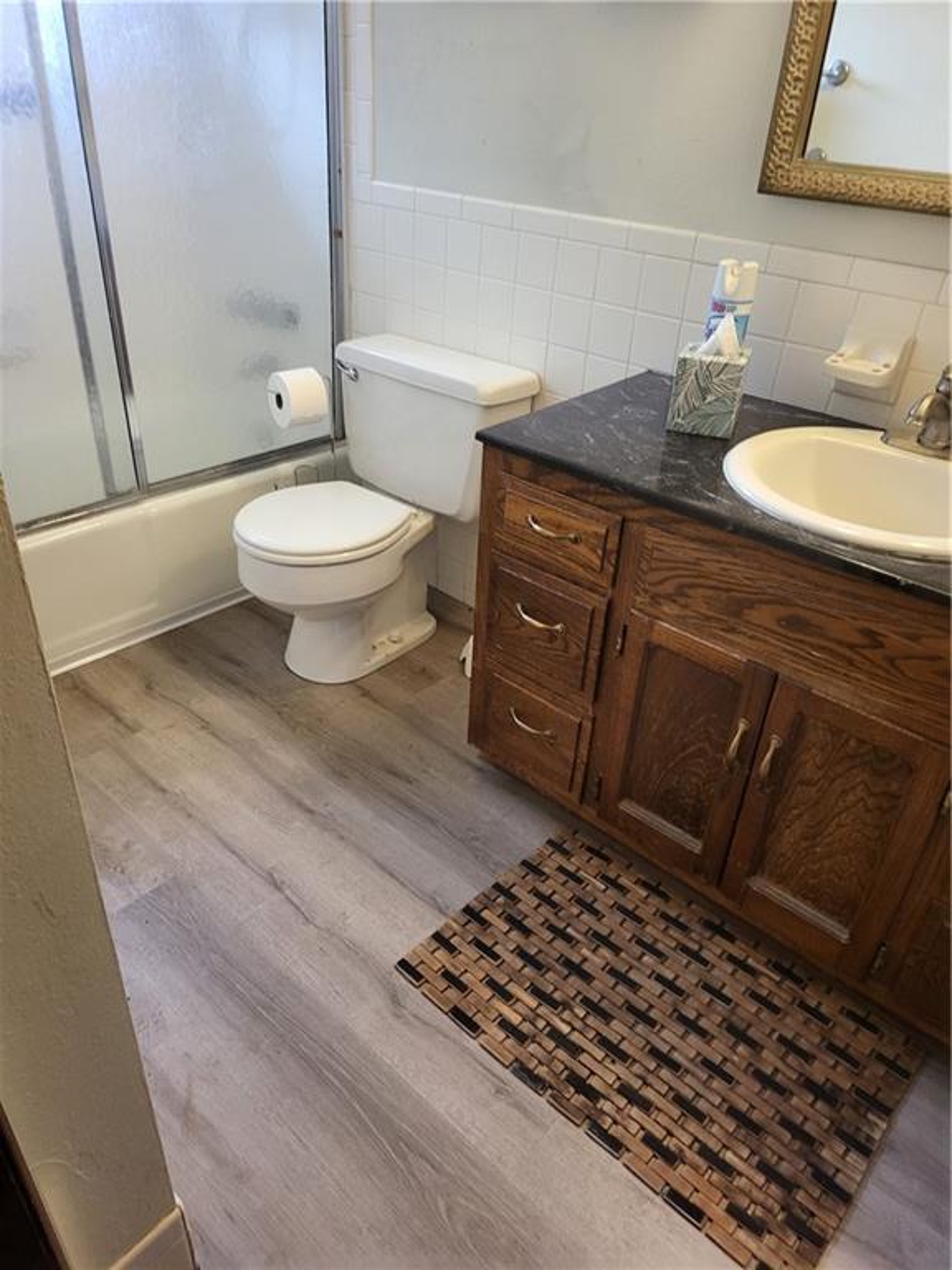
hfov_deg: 56.8
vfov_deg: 71.6
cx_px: 476
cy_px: 635
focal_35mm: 24
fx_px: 880
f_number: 1.8
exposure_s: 1/40
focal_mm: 5
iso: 500
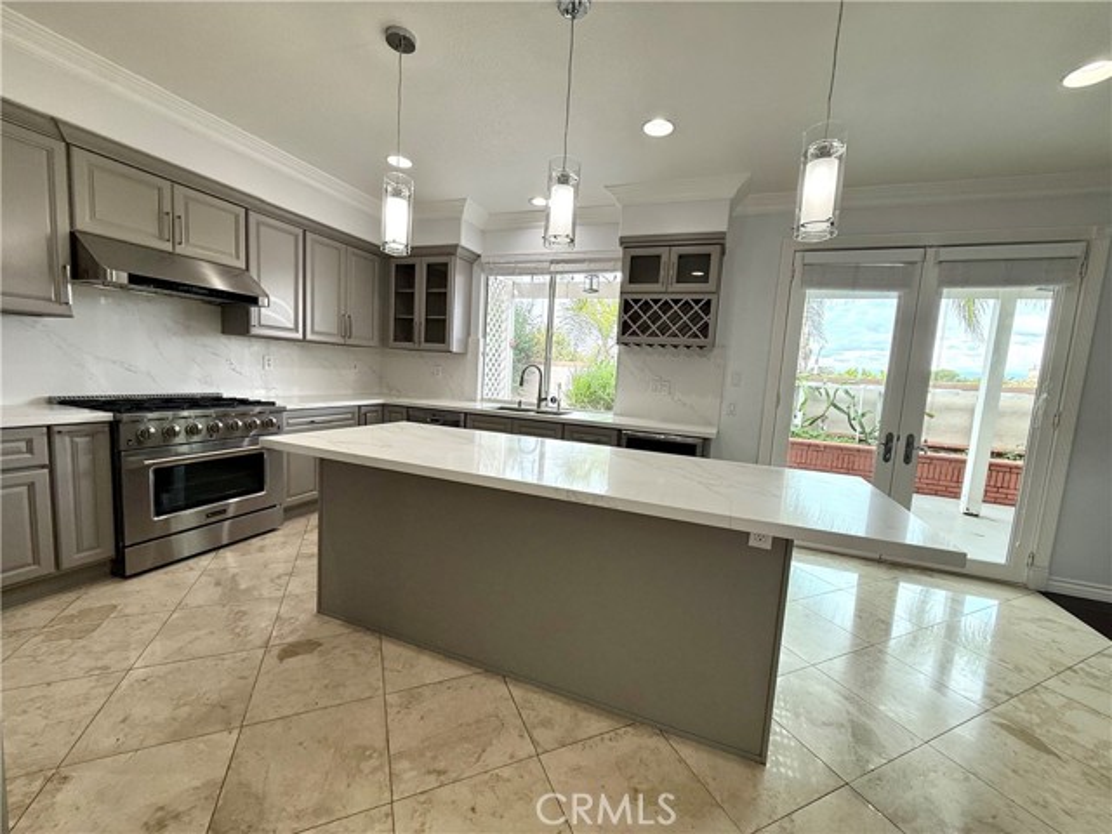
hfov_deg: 102.1
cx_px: 556
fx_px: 450
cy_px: 417
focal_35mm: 14
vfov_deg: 85.7
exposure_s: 1/153
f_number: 2.2
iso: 64
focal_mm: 2.22
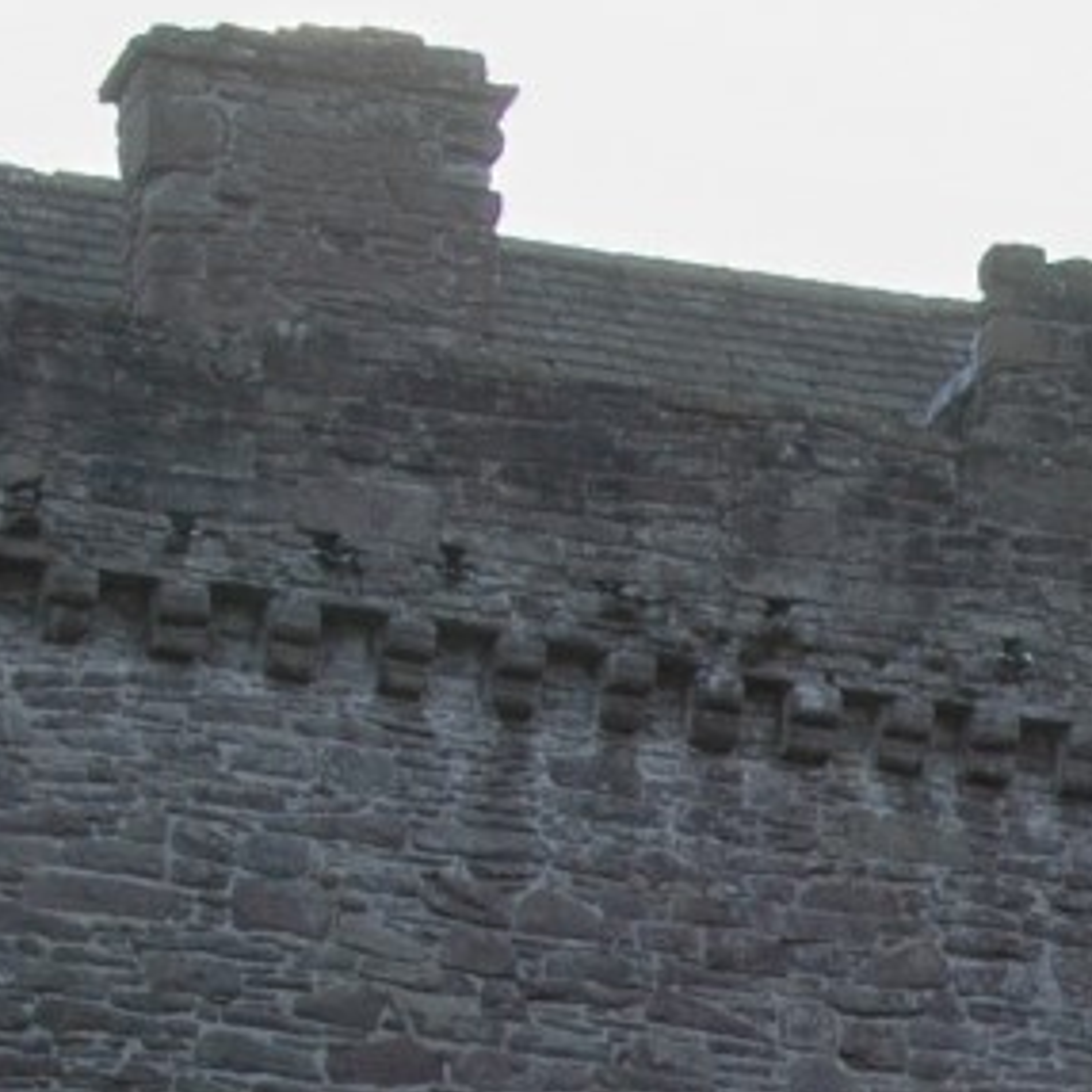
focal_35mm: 188
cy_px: 1711
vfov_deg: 9.0
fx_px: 6710
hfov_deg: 9.1
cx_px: 1657
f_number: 8
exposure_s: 1/250
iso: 200
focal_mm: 26
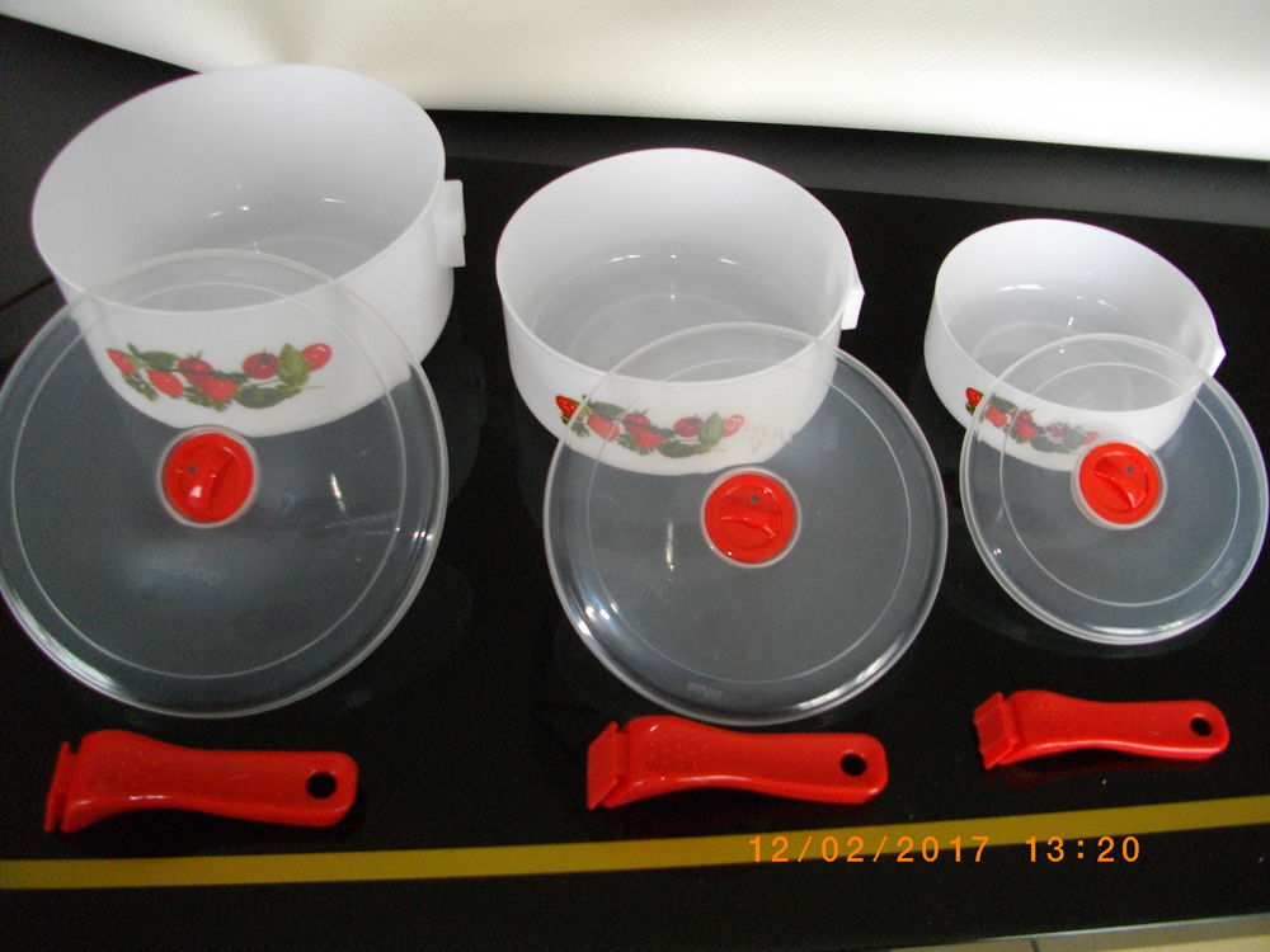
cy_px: 476
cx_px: 635
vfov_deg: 44.2
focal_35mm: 32
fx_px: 1174
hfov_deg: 56.8
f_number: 2.9
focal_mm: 5.7
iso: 285
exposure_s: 1/50
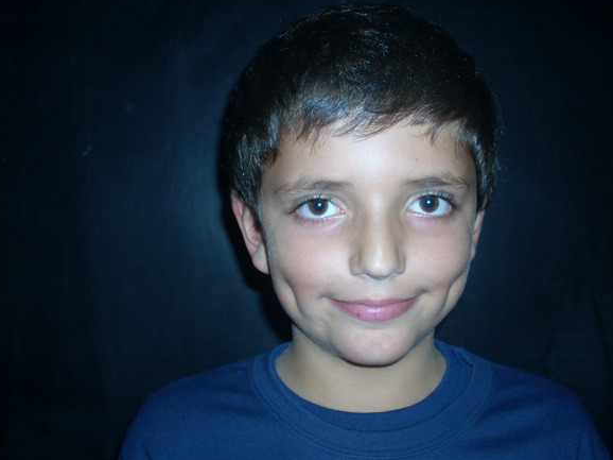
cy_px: 243
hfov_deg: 45.8
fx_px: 726
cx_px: 331
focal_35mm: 41
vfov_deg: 35.1
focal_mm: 6.2
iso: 64
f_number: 2.8
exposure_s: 1/60
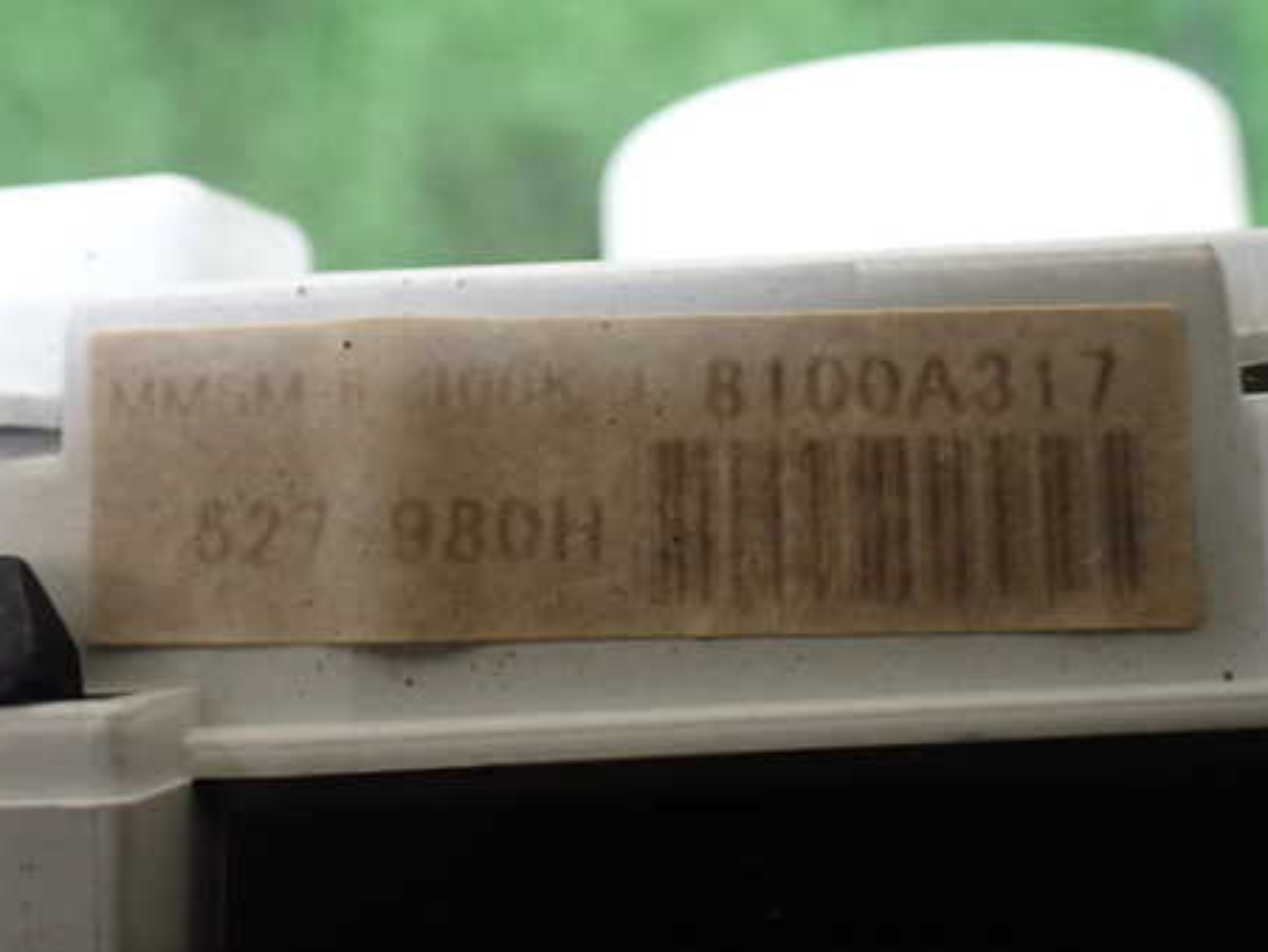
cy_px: 408
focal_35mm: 40
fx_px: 1466
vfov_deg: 35.9
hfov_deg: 46.8
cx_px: 640
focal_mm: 5.4
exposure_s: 1/125
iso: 640
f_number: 2.3
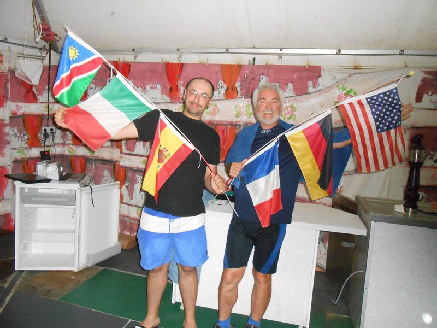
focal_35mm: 26
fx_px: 328
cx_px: 218
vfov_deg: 53.1
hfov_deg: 67.3
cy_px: 164
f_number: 3.5
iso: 1000
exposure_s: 1/25
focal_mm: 4.6
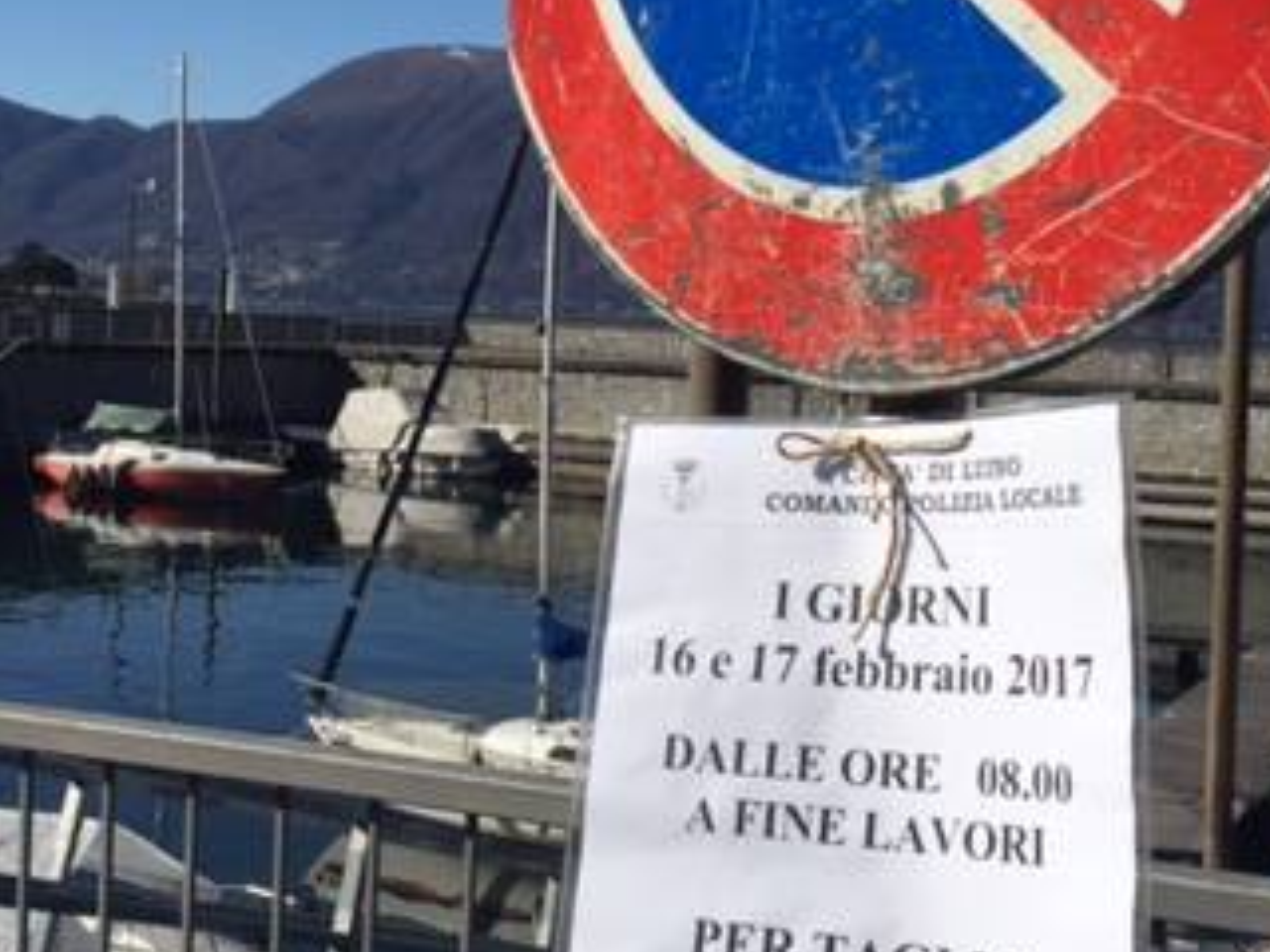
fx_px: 2128
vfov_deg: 25.1
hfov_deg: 33.2
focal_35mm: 58
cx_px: 627
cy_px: 337
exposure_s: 1/3597
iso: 32
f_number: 2.2
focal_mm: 4.15
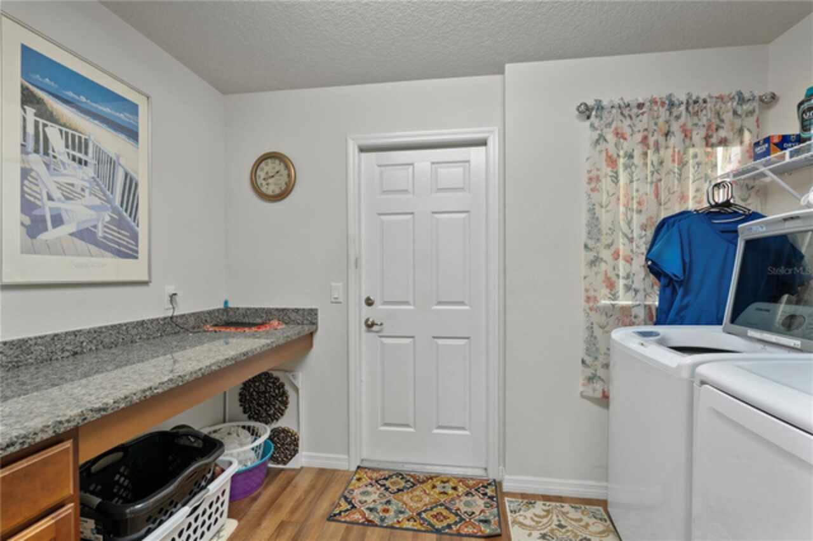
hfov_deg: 95.0
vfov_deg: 72.0
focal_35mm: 16
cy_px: 270
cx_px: 406
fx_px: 372
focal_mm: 16.5
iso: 400
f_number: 8
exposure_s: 1/2.5
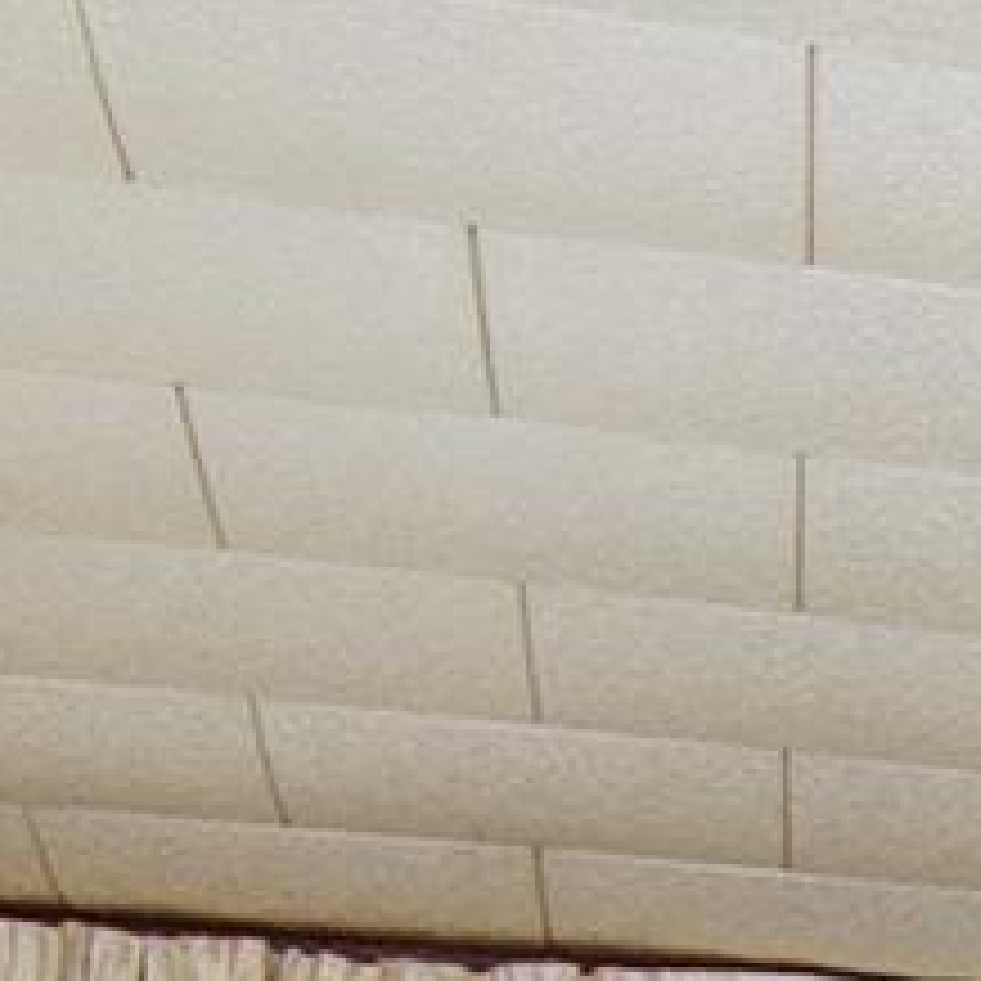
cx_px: 3514
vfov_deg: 8.3
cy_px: 2488
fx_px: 6156
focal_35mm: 192
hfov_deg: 7.4
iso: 320
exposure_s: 1/25
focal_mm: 16
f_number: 9
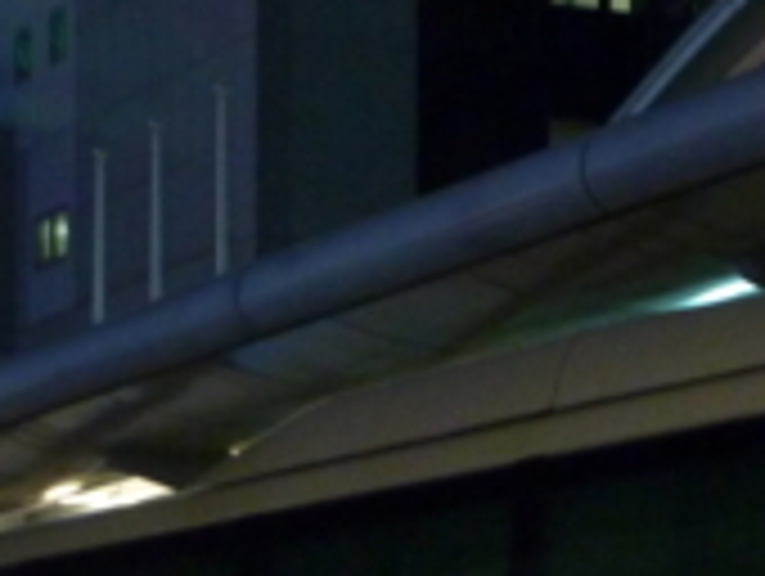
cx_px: 891
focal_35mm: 208
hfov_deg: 9.4
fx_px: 4603
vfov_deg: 7.0
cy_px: 958
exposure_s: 1/2
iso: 400
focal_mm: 9.7
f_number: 3.9
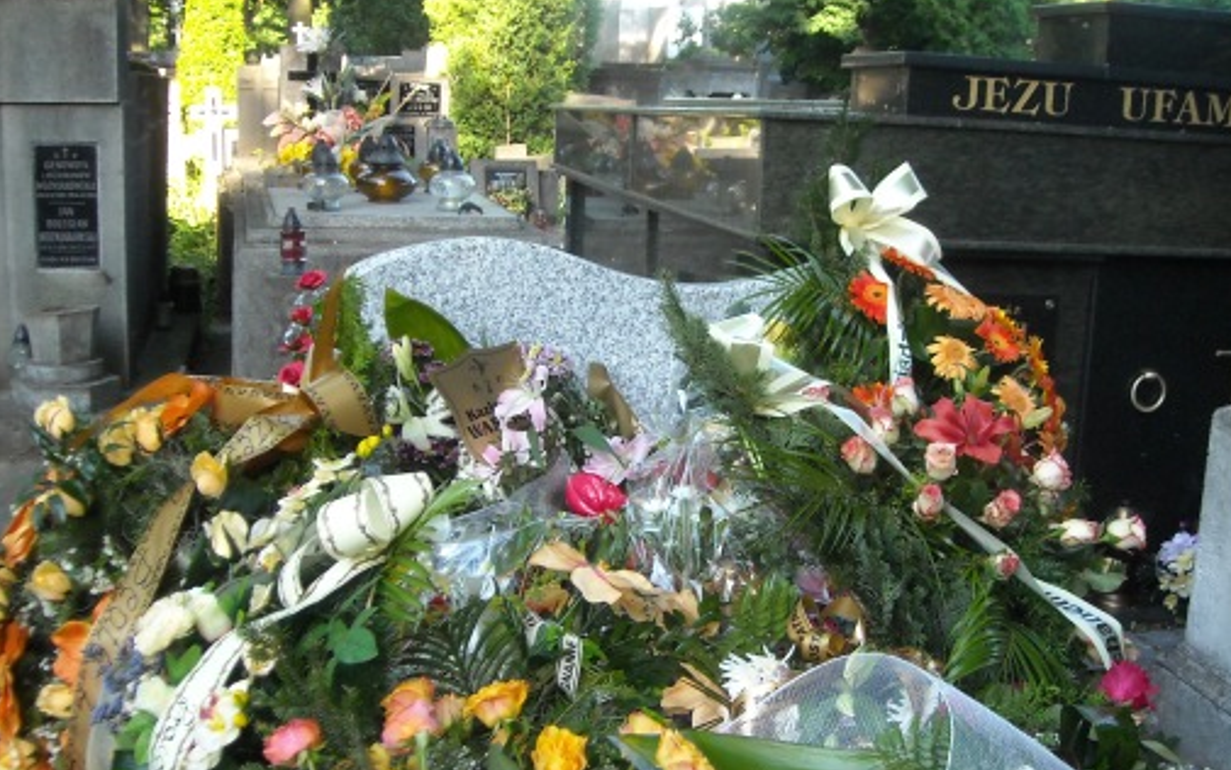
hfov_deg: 42.6
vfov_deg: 27.4
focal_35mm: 47
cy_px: 470
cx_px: 653
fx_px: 1577
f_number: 2.8
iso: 161
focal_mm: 5.7
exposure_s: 1/161
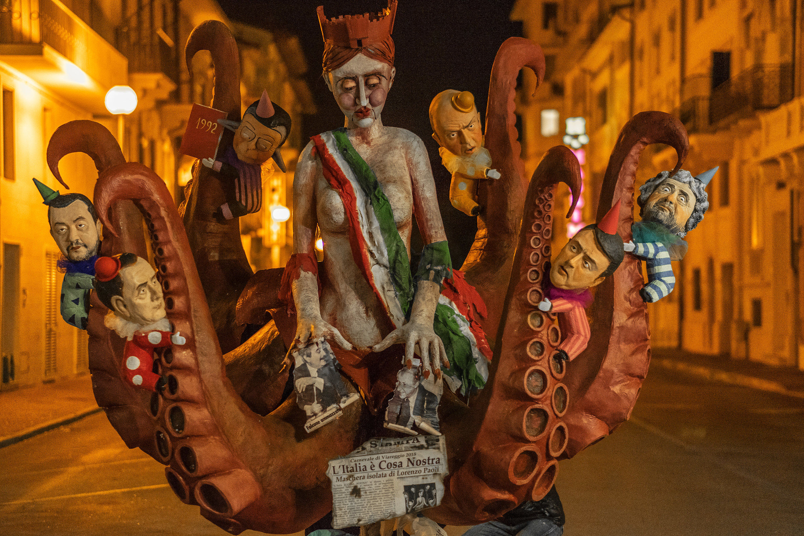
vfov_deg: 16.3
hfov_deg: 24.2
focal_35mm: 84
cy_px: 268
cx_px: 402
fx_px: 1876
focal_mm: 56
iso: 2500
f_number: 1.2
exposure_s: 1/125
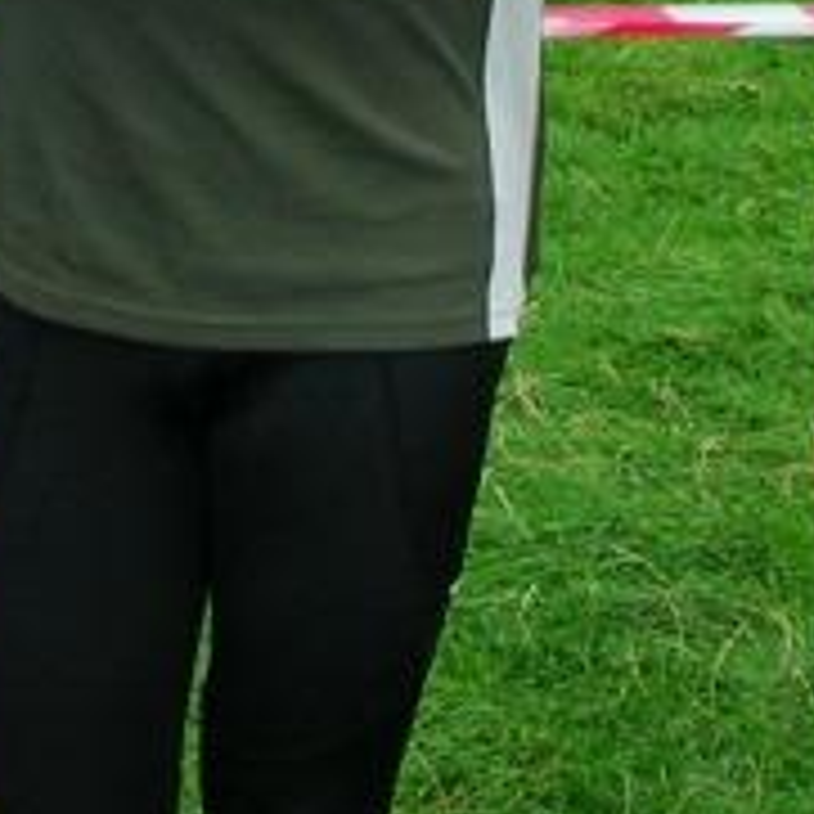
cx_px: 4
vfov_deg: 9.4
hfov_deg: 9.9
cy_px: -715
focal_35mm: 175
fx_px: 4656
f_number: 3
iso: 50
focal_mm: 5.8
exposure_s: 1/160
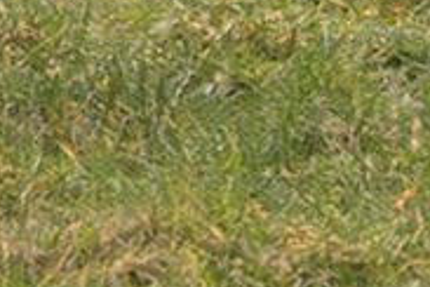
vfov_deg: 0.8
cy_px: -305
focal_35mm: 1641
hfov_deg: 1.3
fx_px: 19599
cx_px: 291
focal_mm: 300
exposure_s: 1/2000
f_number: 5.6
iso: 6400
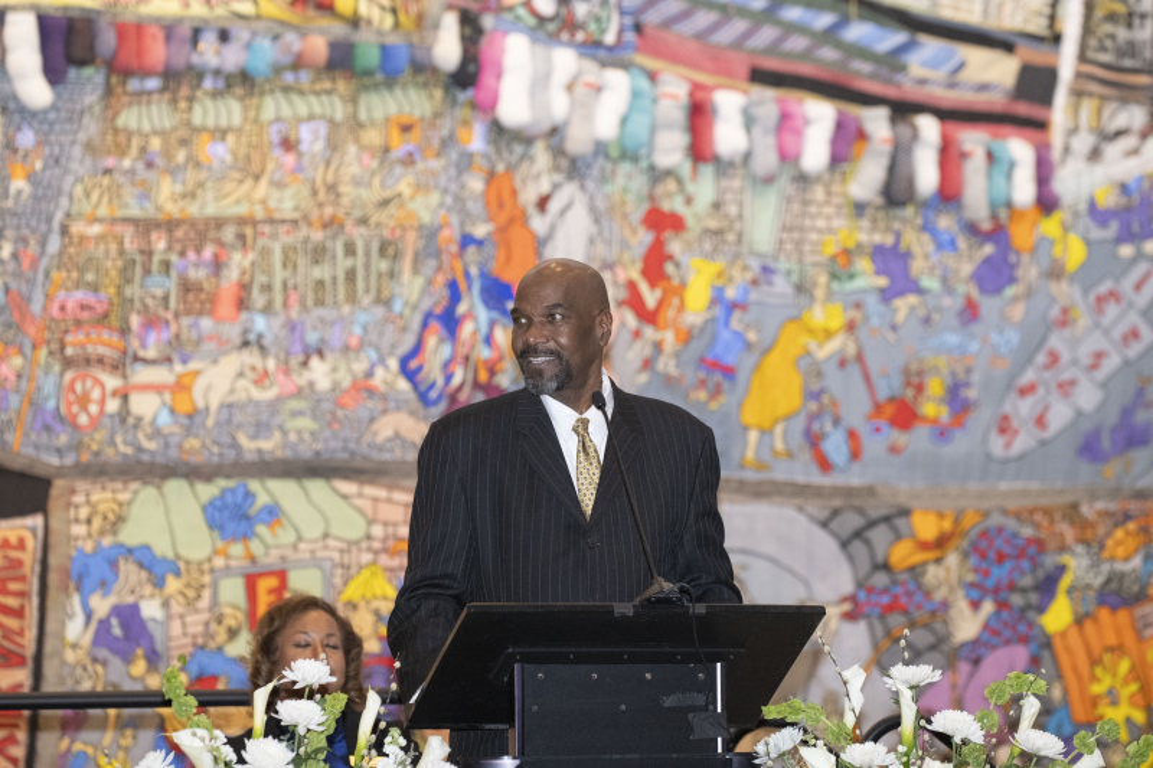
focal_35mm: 180
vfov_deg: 7.6
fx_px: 5763
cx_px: 576
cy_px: 384
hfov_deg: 11.4
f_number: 4
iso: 4000
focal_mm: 180
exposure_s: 1/250
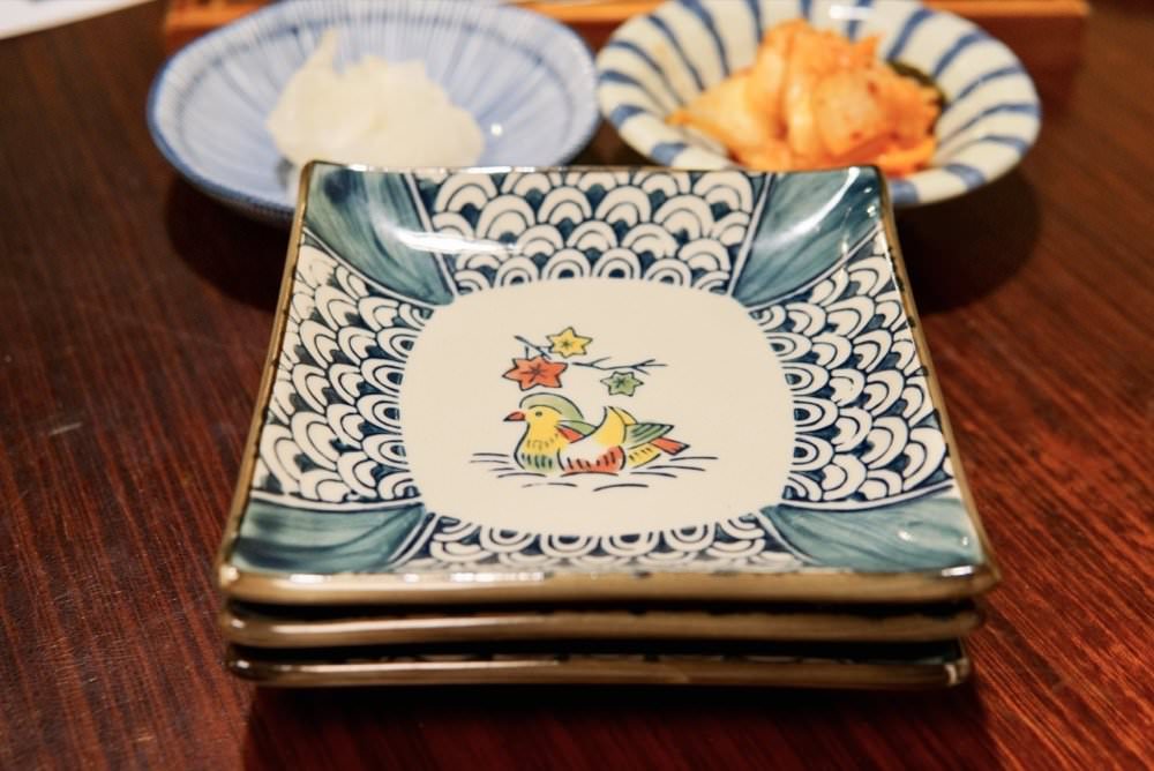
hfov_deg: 43.6
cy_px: 386
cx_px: 577
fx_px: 1443
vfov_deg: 29.9
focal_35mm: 45
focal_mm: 30
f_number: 4
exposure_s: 1/60
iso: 1000
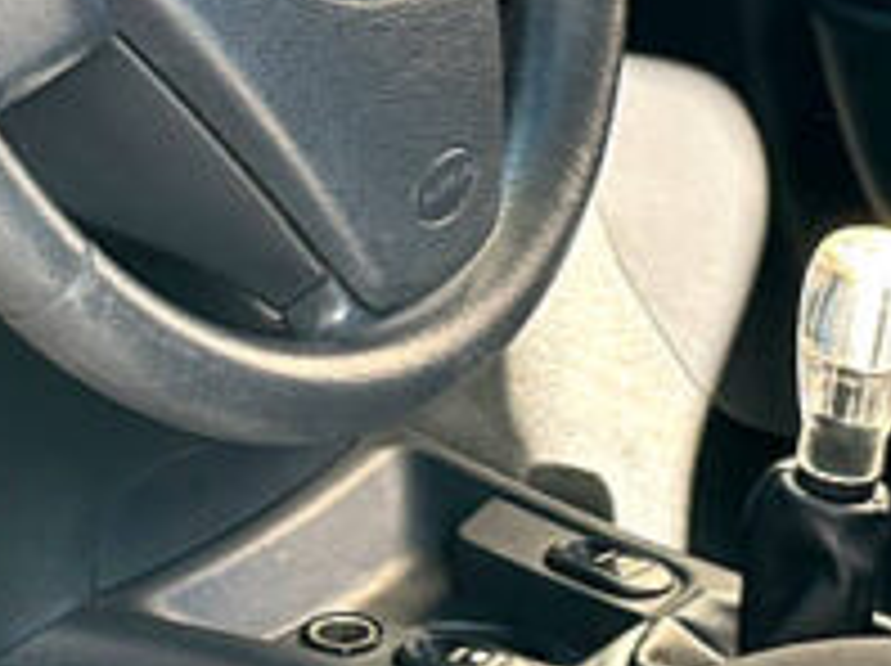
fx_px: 4987
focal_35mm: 194
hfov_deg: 10.2
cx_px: 117
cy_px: 306
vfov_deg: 7.6
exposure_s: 1/121
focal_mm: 6.86
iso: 80
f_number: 1.78
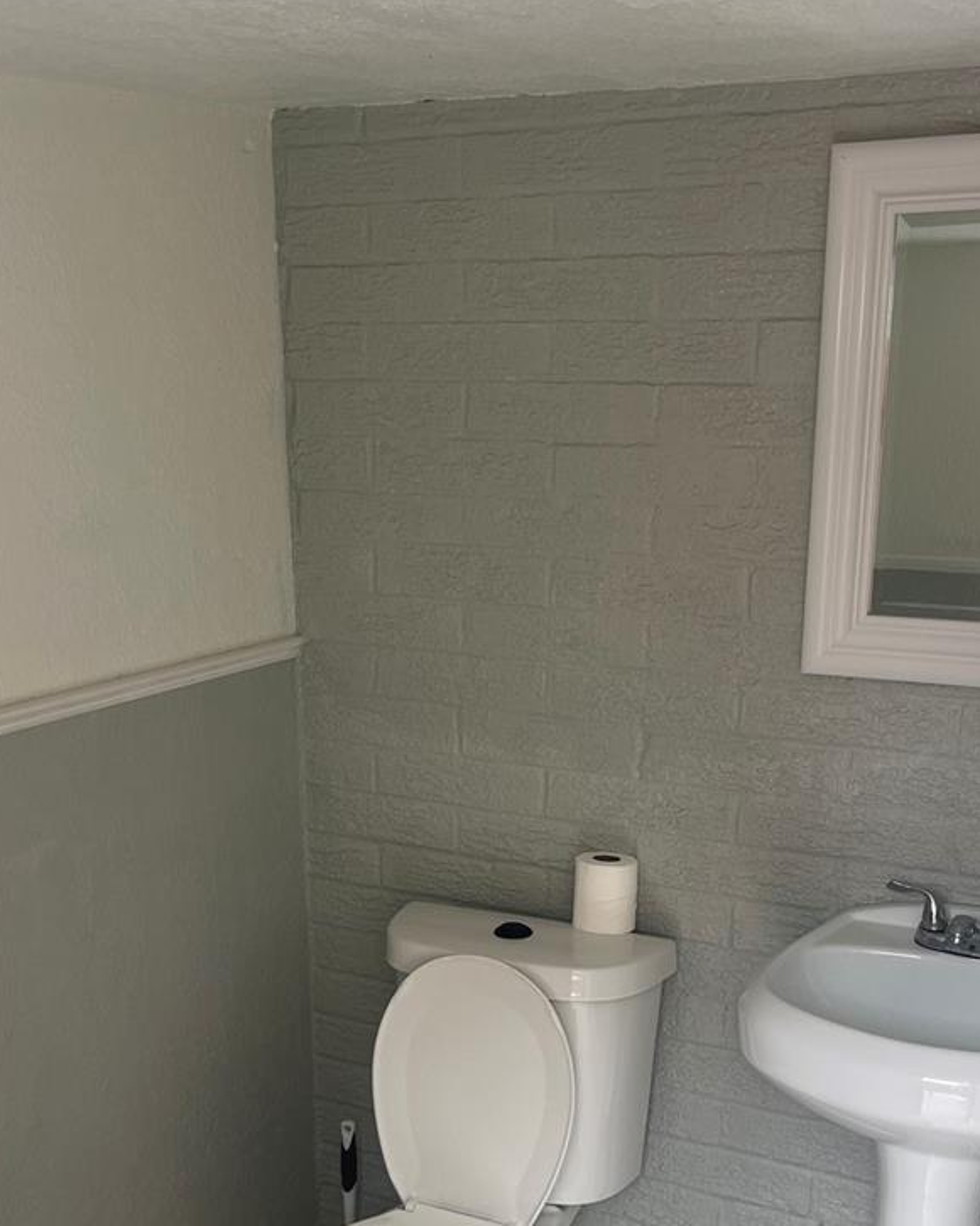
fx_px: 1523
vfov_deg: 43.3
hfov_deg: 35.7
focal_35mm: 42
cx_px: 505
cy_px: 807
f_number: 1.6
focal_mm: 5.1
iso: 40
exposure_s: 1/121
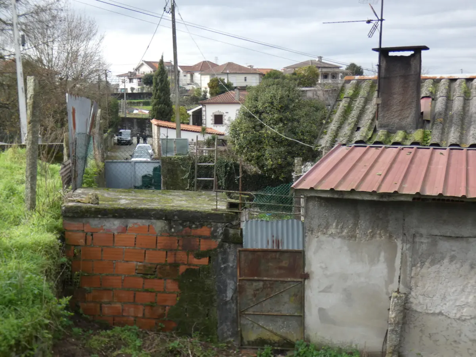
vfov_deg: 31.5
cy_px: 178
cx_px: 238
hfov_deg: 41.2
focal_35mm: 46
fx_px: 633
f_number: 3.8
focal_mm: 8.2
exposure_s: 1/200
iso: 80
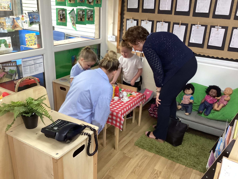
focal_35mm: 31
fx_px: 213
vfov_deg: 45.4
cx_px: 119
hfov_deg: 58.4
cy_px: 90
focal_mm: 3.3
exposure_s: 1/50
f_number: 2.4
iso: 160
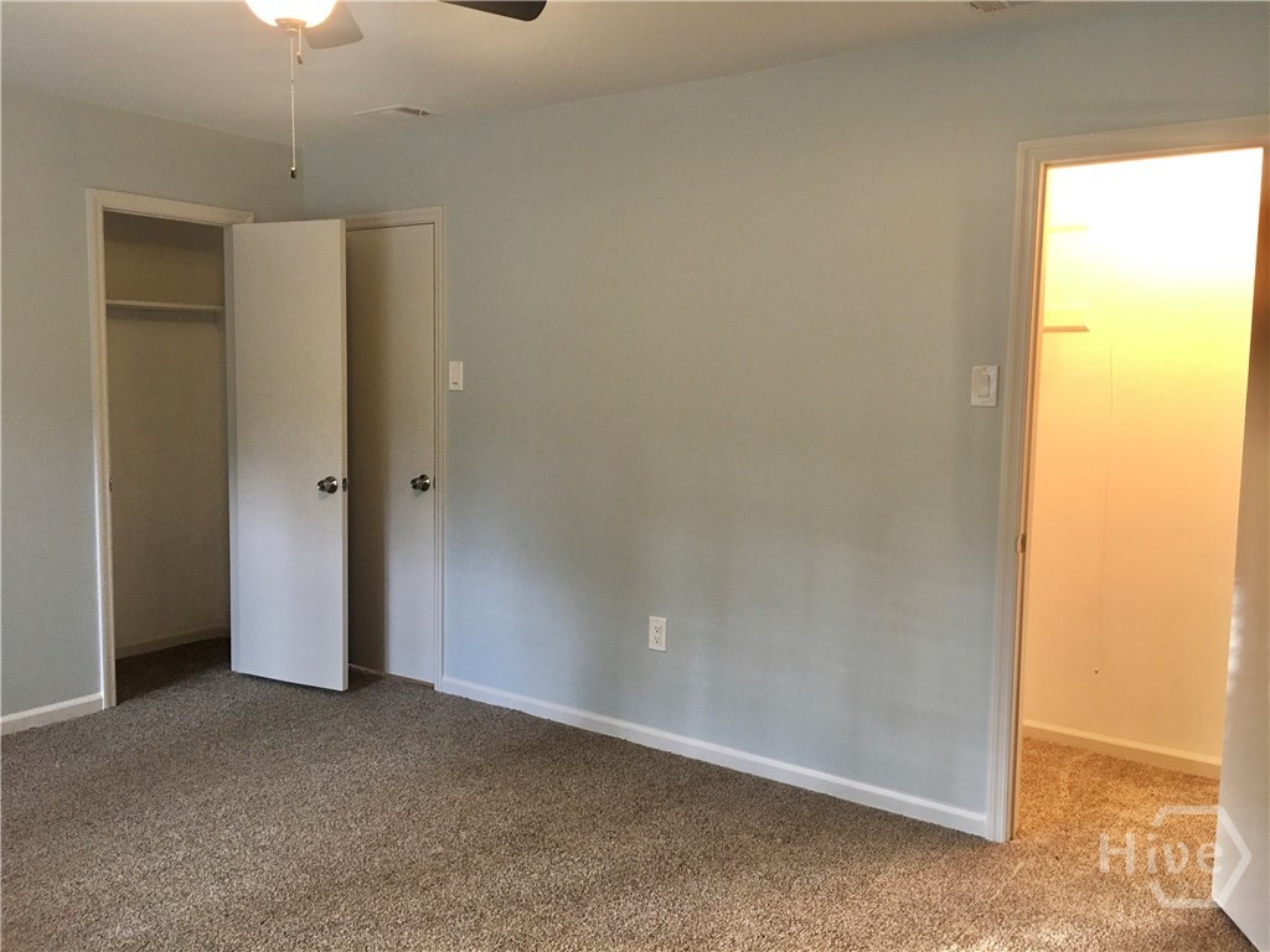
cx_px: 635
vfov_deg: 48.2
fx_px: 1064
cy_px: 476
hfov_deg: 61.7
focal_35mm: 29
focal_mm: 4.15
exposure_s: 1/15
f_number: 2.2
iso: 50
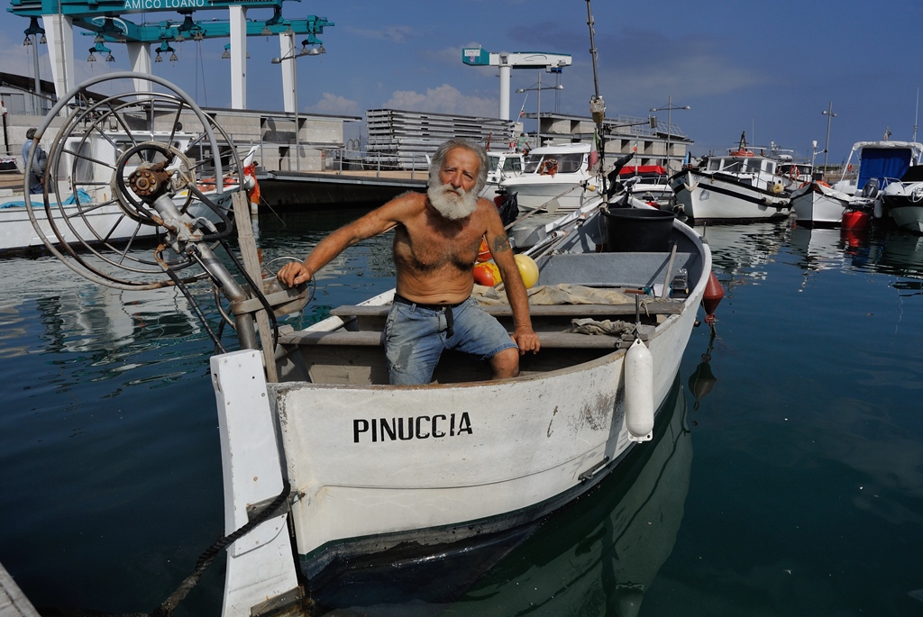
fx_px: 693
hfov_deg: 67.3
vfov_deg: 48.0
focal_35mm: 27
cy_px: 308
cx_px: 462
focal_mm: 10
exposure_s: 1/1250
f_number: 6.3
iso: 100
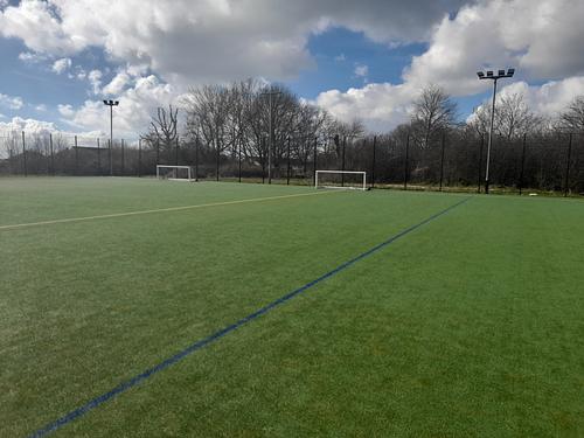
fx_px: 422
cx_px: 292
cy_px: 219
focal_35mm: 25
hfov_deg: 69.4
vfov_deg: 54.9
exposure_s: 1/836
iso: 20
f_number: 2
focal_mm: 4.6
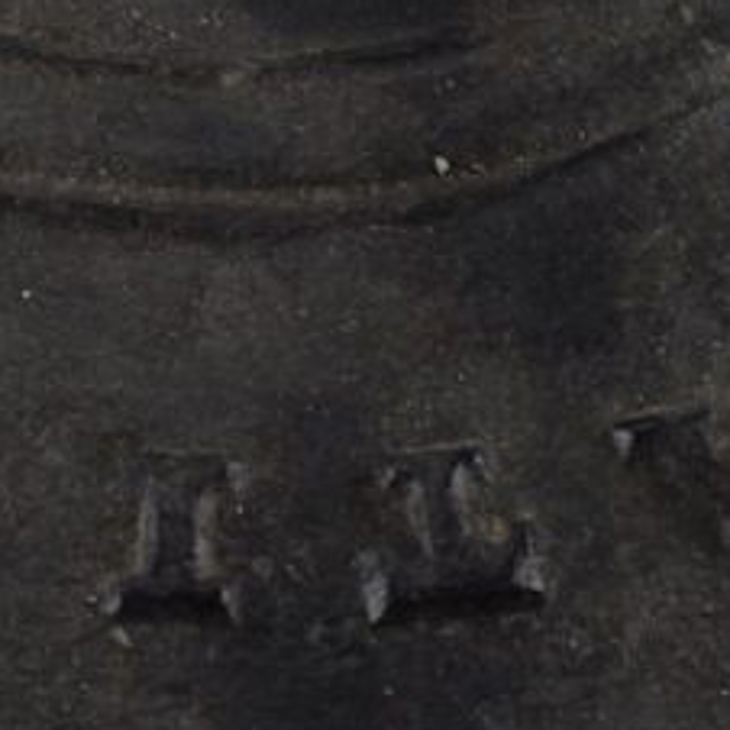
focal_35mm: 130
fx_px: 3102
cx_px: 200
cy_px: 57
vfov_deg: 13.3
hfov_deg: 13.4
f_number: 6.3
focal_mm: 18
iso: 800
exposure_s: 1/125
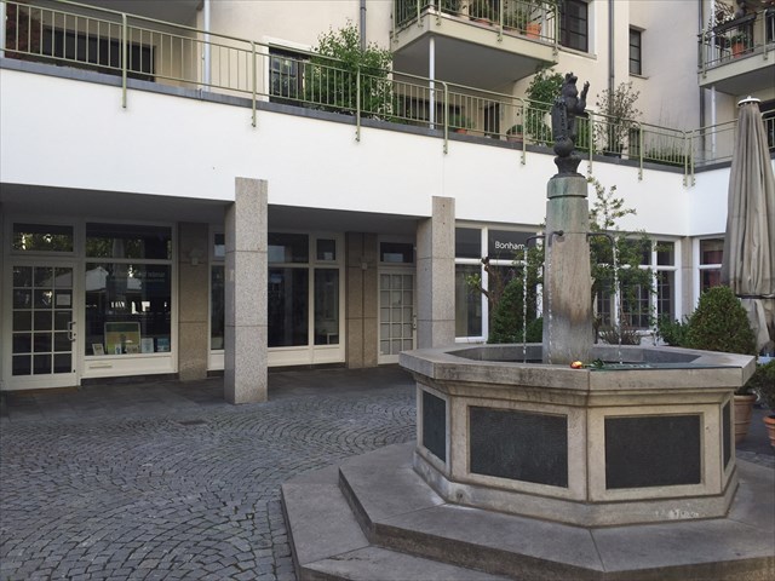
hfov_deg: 61.7
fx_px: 649
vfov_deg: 48.2
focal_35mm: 29
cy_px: 290
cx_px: 388
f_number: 2.2
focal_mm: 4.15
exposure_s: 1/335
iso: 32
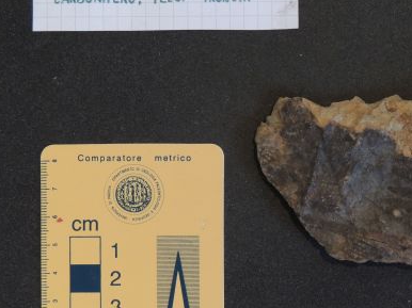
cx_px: 280
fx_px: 1975
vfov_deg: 8.9
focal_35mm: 166
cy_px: 164
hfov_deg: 11.9
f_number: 4.1
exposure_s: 1/30
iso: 400
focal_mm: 17.8
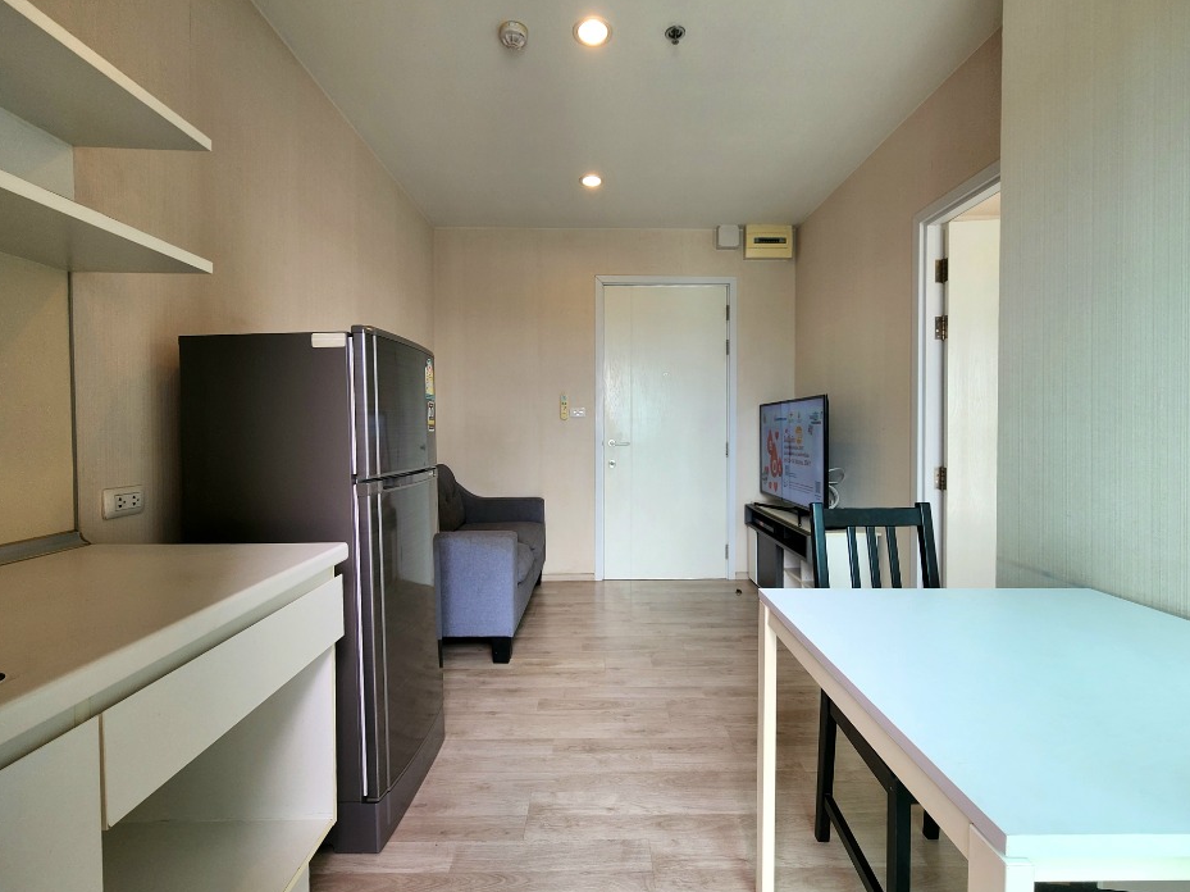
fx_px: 481
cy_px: 446
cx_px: 605
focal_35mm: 14
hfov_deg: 102.1
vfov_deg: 85.6
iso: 50
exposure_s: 1/100
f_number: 2.2
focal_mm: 2.2
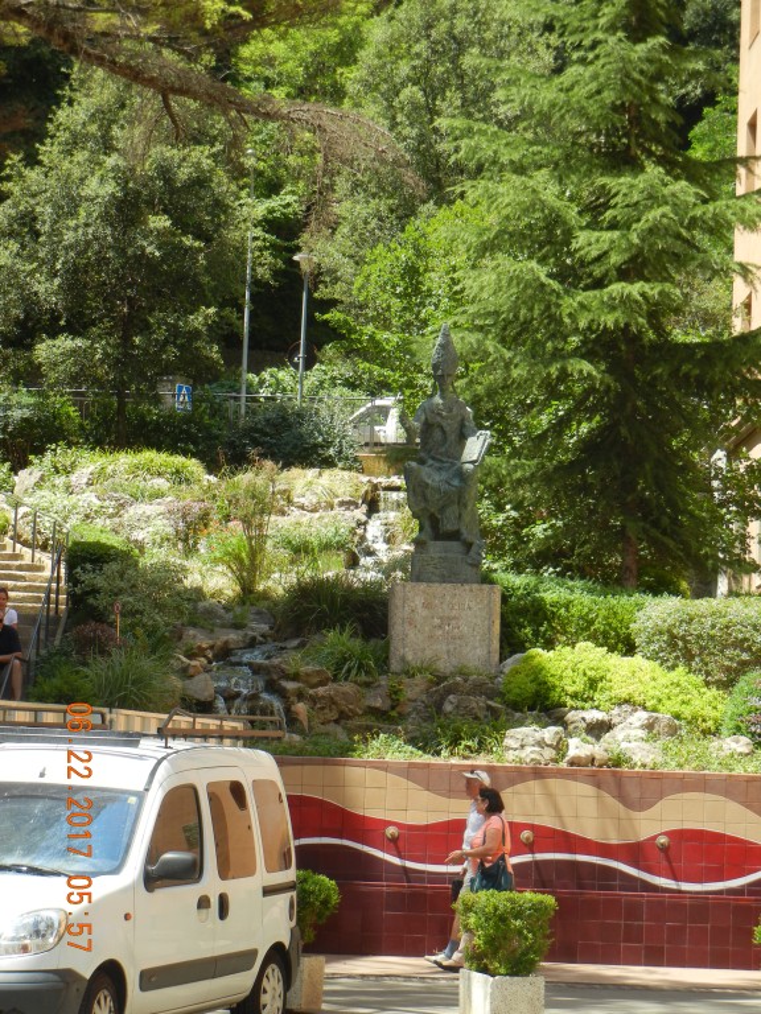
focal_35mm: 102
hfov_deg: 14.5
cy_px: 507
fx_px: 2990
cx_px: 380
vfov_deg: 19.3
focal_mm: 18.3
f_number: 4.5
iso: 160
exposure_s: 1/302
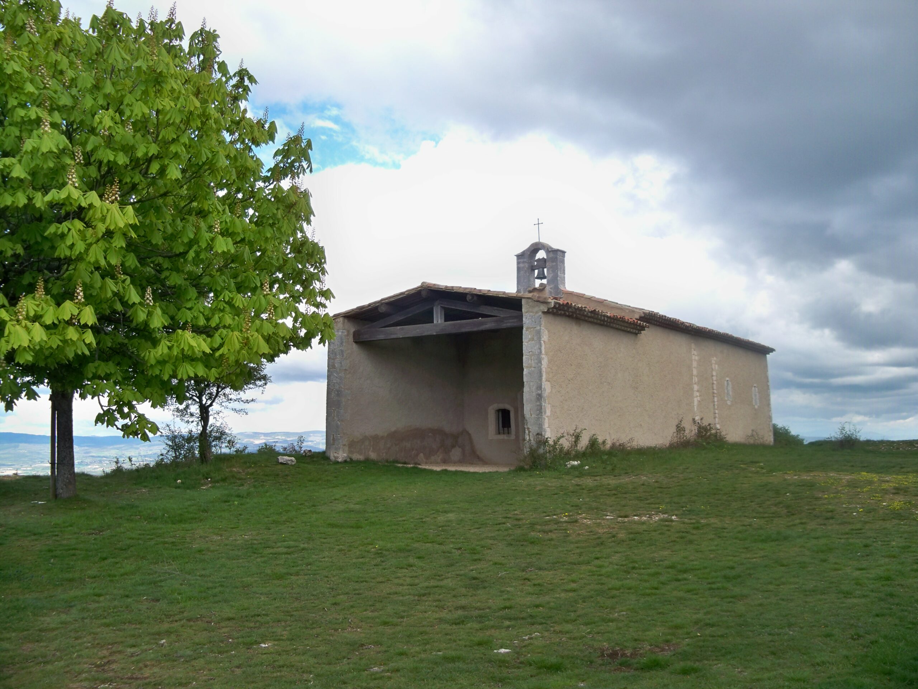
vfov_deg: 40.7
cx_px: 459
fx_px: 928
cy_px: 344
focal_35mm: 35
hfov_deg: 52.6
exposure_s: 1/250
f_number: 3.5
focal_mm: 6.2
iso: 80
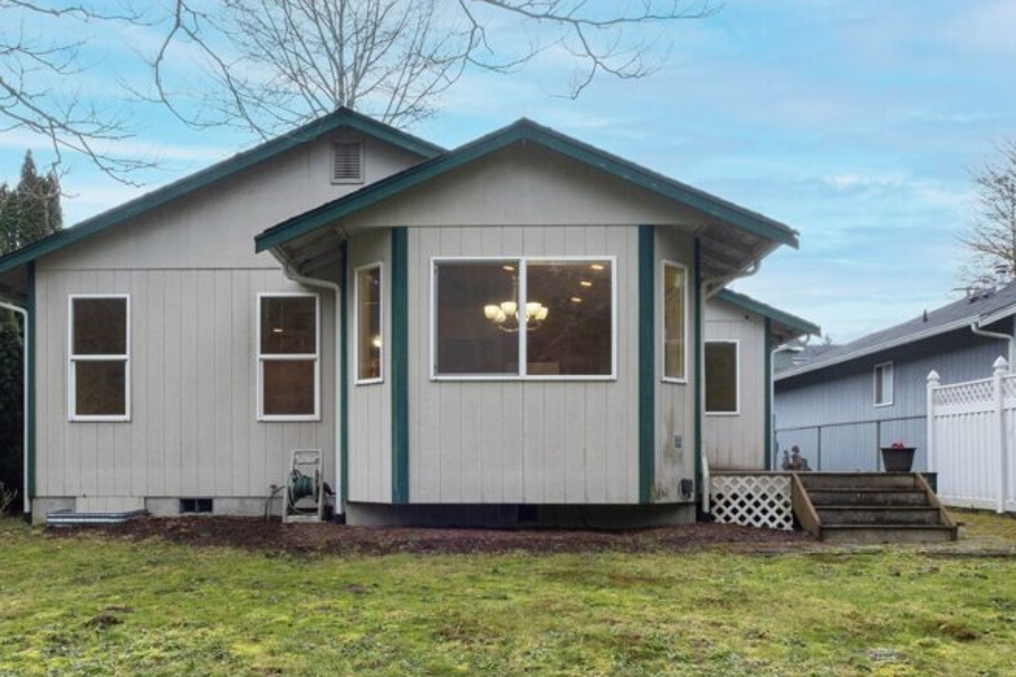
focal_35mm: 32
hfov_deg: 58.6
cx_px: 452
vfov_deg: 40.3
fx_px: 903
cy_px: 478
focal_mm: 10
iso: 400
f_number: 8
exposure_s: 1/25
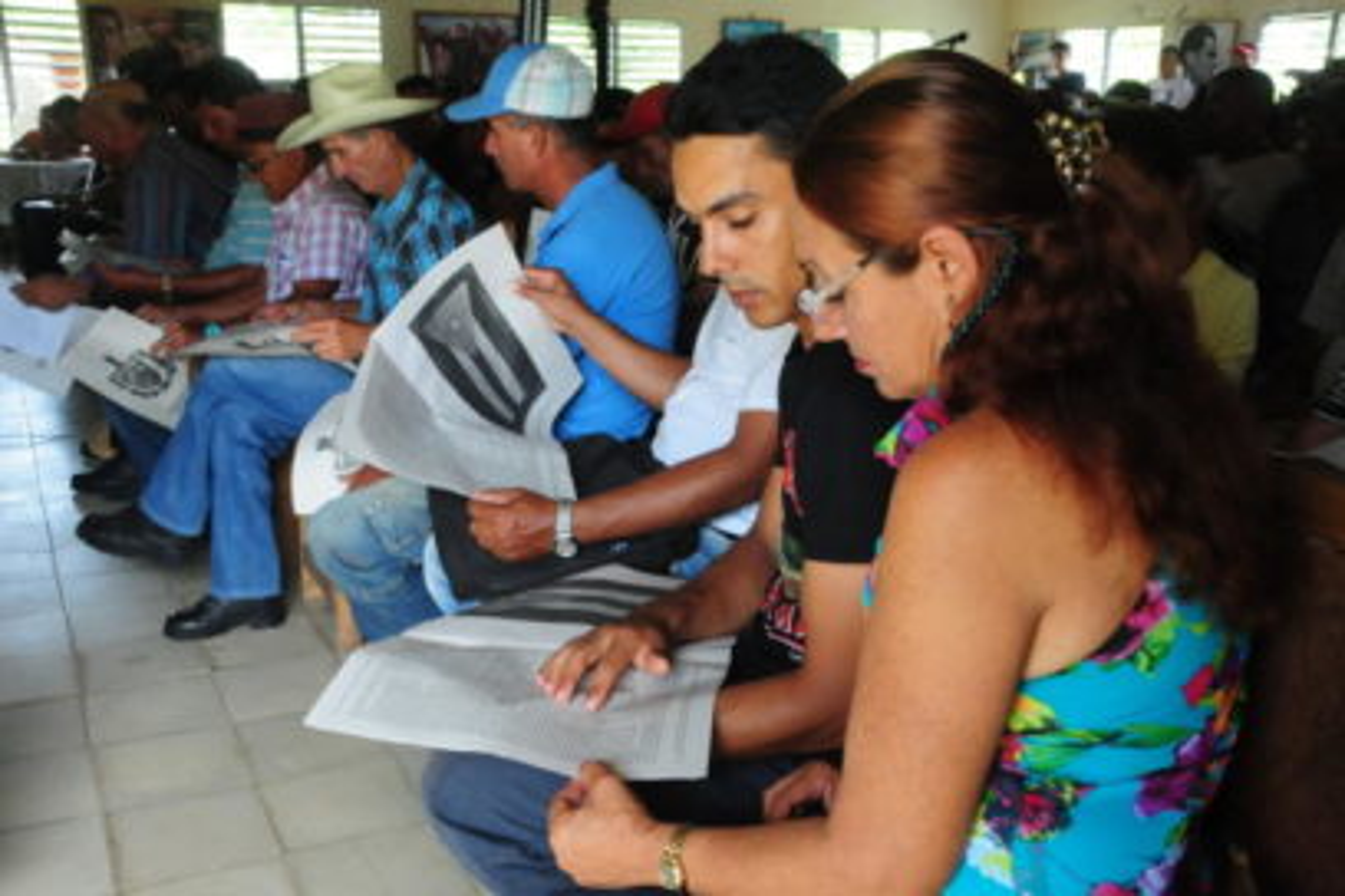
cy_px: 448
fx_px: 1345
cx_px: 672
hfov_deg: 53.1
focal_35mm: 36
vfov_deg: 36.9
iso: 1250
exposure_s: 1/50
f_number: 8
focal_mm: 24
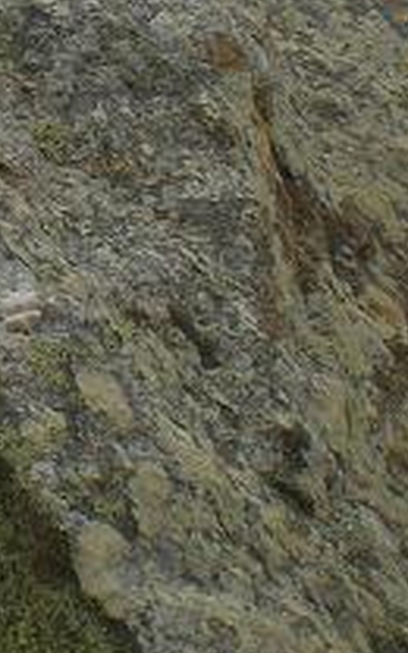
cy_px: 72
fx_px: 2206
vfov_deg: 16.6
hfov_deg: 10.3
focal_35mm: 124
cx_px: -169
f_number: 4.6
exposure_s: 1/320
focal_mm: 6.3
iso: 64
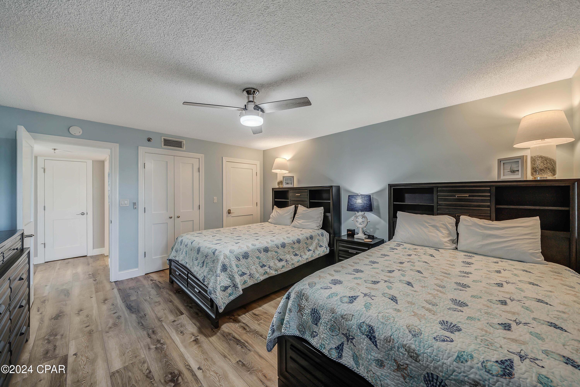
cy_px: 194
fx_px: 193
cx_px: 290
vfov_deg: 90.0
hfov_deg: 112.6
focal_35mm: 12
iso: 100
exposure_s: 1/6
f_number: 6.3
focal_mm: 12
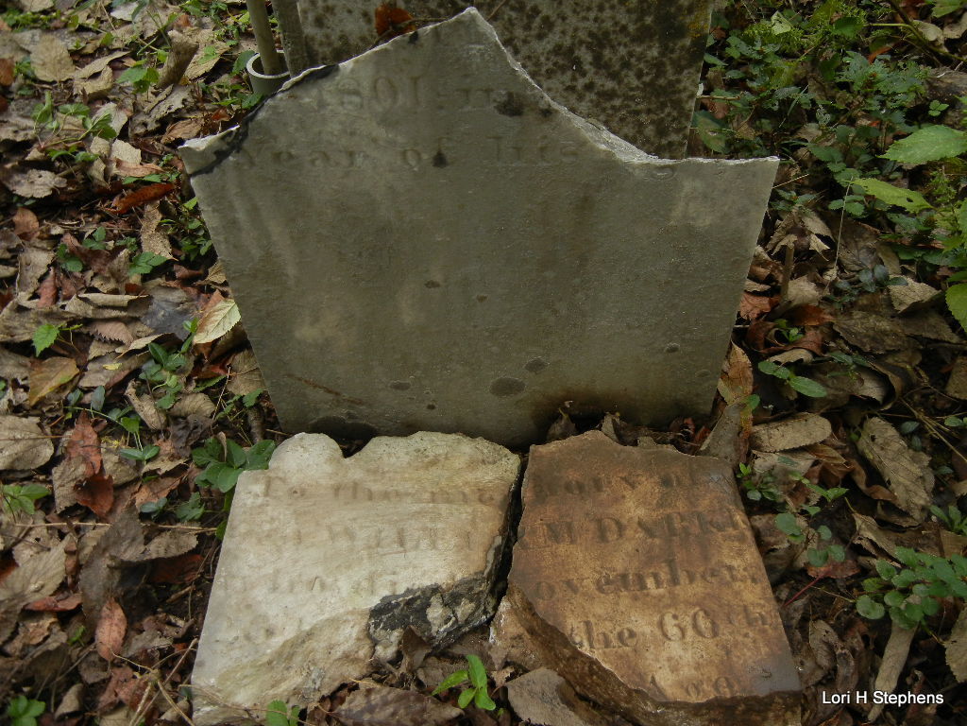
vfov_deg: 46.8
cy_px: 363
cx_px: 484
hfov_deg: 60.0
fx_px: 838
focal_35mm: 30
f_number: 3.5
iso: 160
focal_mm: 5.4
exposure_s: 1/303
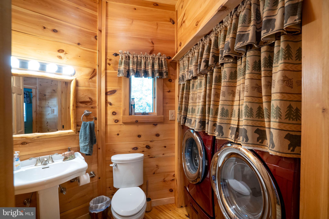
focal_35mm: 16
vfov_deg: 73.7
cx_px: 164
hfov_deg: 96.7
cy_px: 110
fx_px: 146
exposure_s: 1/13
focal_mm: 16
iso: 640
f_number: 7.1
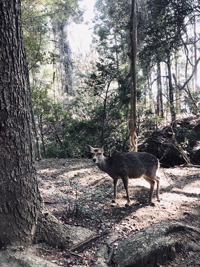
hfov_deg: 49.7
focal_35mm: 28
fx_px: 216
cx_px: 100
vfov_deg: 63.4
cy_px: 134
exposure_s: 1/30
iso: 25
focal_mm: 3.99
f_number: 1.8
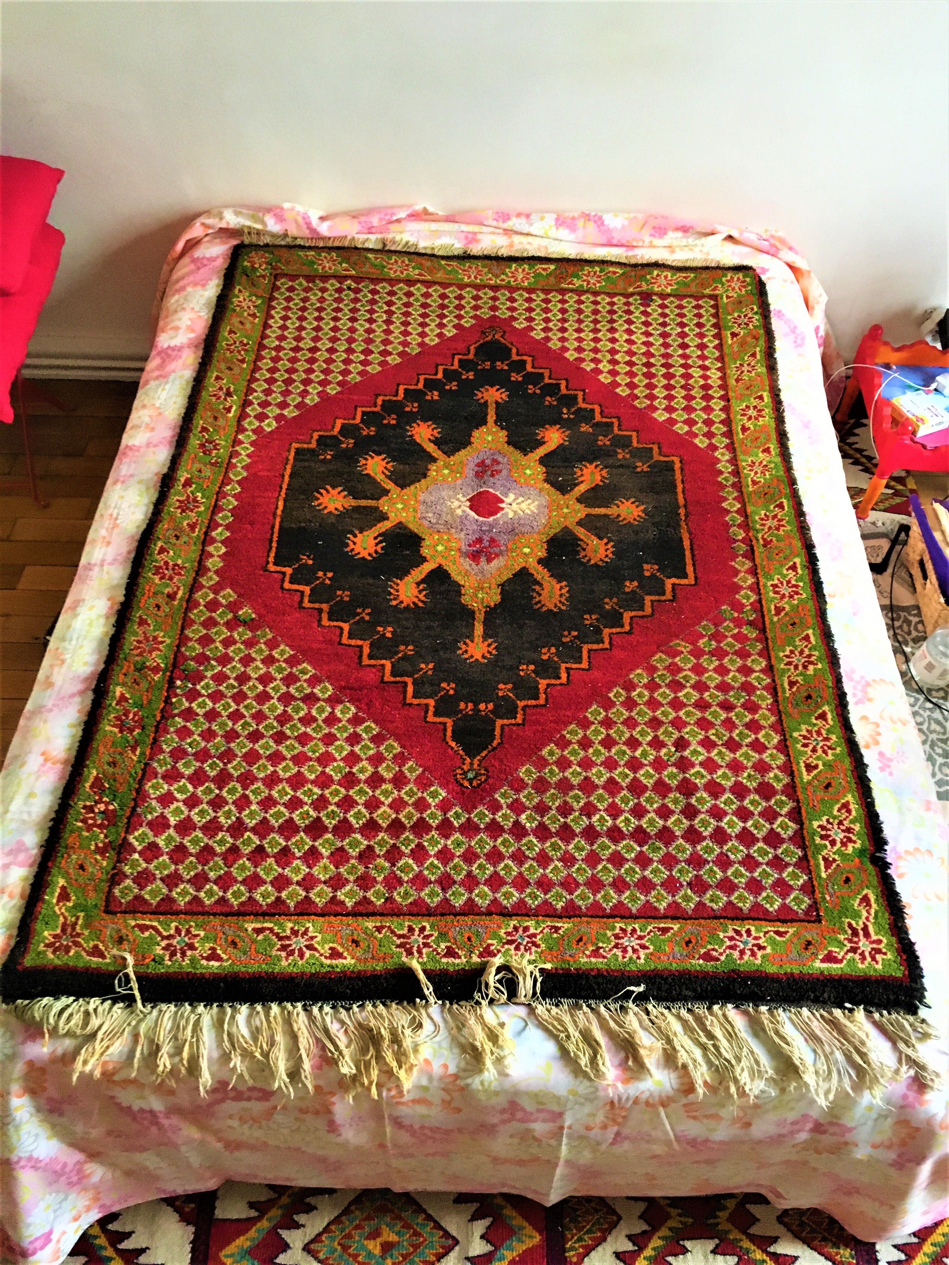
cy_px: 632
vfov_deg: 61.7
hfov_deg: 48.2
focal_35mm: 29
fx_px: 1060
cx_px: 474
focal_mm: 4.15
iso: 200
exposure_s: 1/25
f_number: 2.2
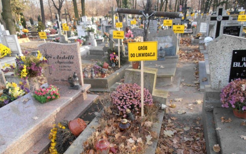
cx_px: 129
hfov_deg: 68.4
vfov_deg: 45.7
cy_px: 94
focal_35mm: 27
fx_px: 181
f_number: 3
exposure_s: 1/100
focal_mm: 4.2
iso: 80
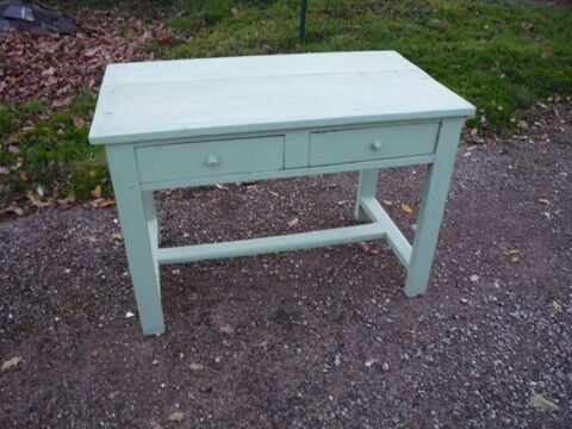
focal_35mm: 30
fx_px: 496
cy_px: 214
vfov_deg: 46.8
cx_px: 286
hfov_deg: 60.0
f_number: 3.3
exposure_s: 1/8
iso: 400
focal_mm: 5.2
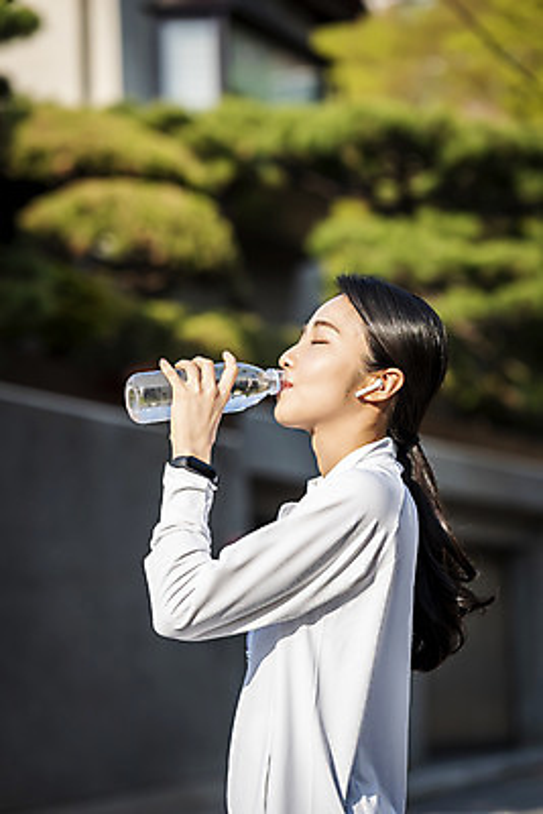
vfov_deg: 16.4
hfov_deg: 11.0
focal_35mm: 125
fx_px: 2825
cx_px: 272
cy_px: 407
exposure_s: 1/1000
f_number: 4
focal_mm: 125
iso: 160
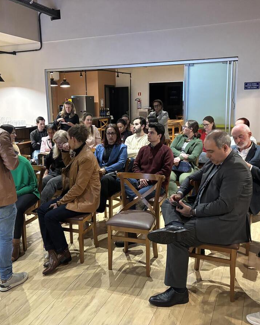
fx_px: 327
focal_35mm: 34
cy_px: 163
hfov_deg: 43.3
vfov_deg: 52.8
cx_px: 119
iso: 640
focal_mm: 5.96
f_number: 1.6
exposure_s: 1/30
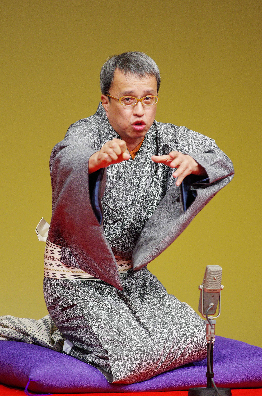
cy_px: 198
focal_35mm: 450
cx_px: 131
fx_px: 4934
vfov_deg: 4.6
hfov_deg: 3.0
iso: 1600
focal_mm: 300
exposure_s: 1/500
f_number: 4
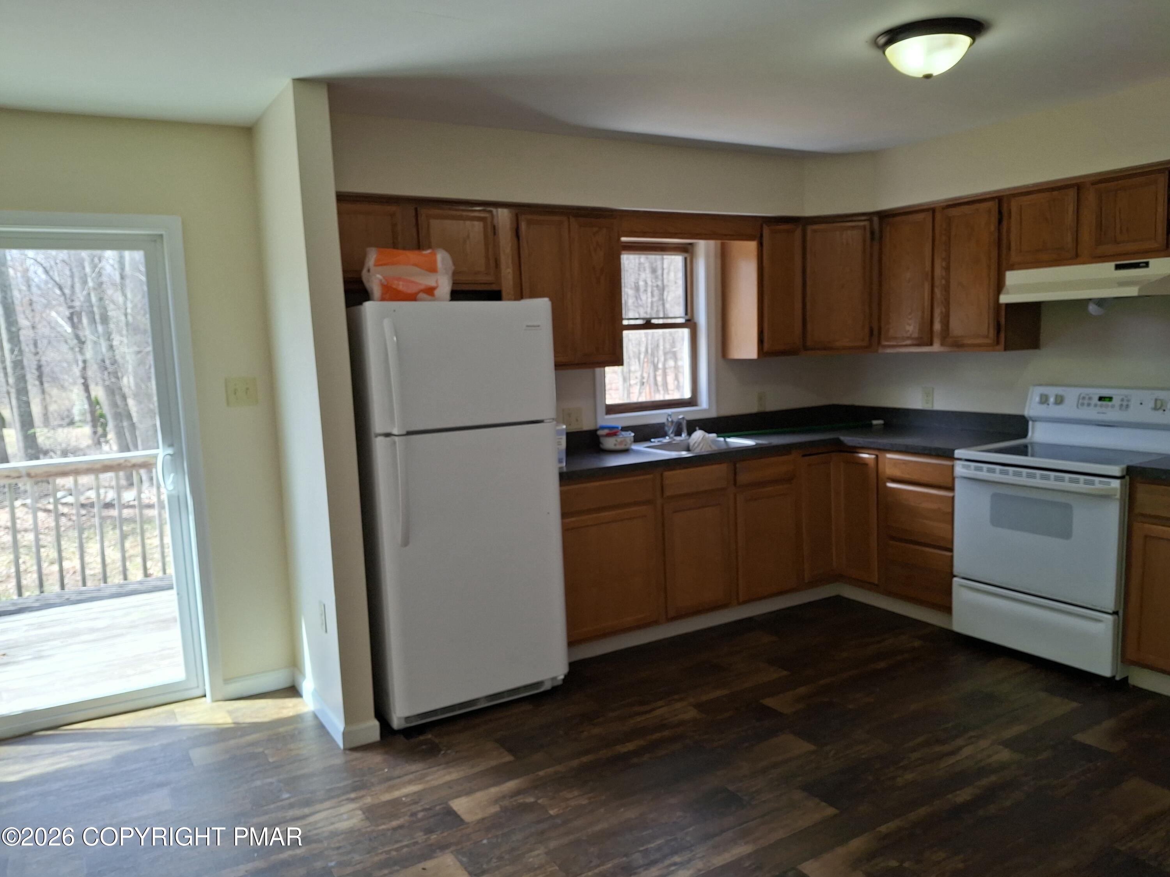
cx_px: 585
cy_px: 438
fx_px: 845
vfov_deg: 54.9
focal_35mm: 25
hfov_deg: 69.4
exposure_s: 1/120
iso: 50
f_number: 1.8
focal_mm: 4.69
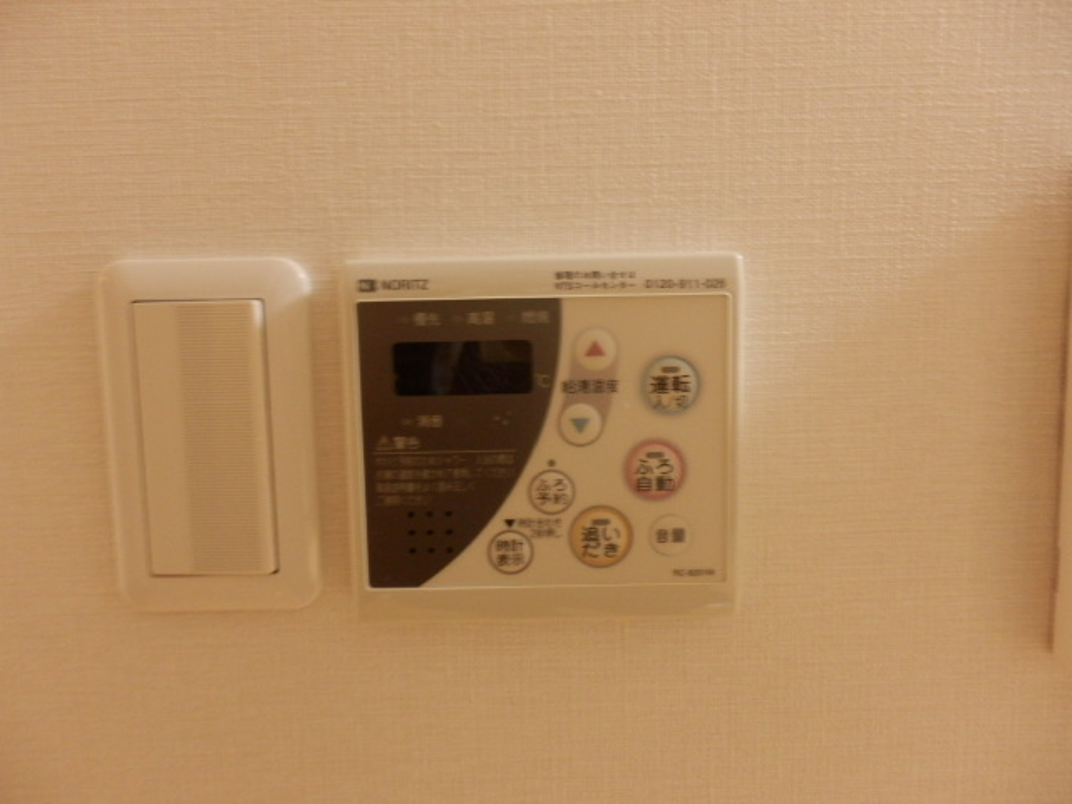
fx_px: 743
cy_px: 402
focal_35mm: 24
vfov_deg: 56.8
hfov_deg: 71.6
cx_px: 536
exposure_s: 1/30
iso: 400
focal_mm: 4.2
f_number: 3
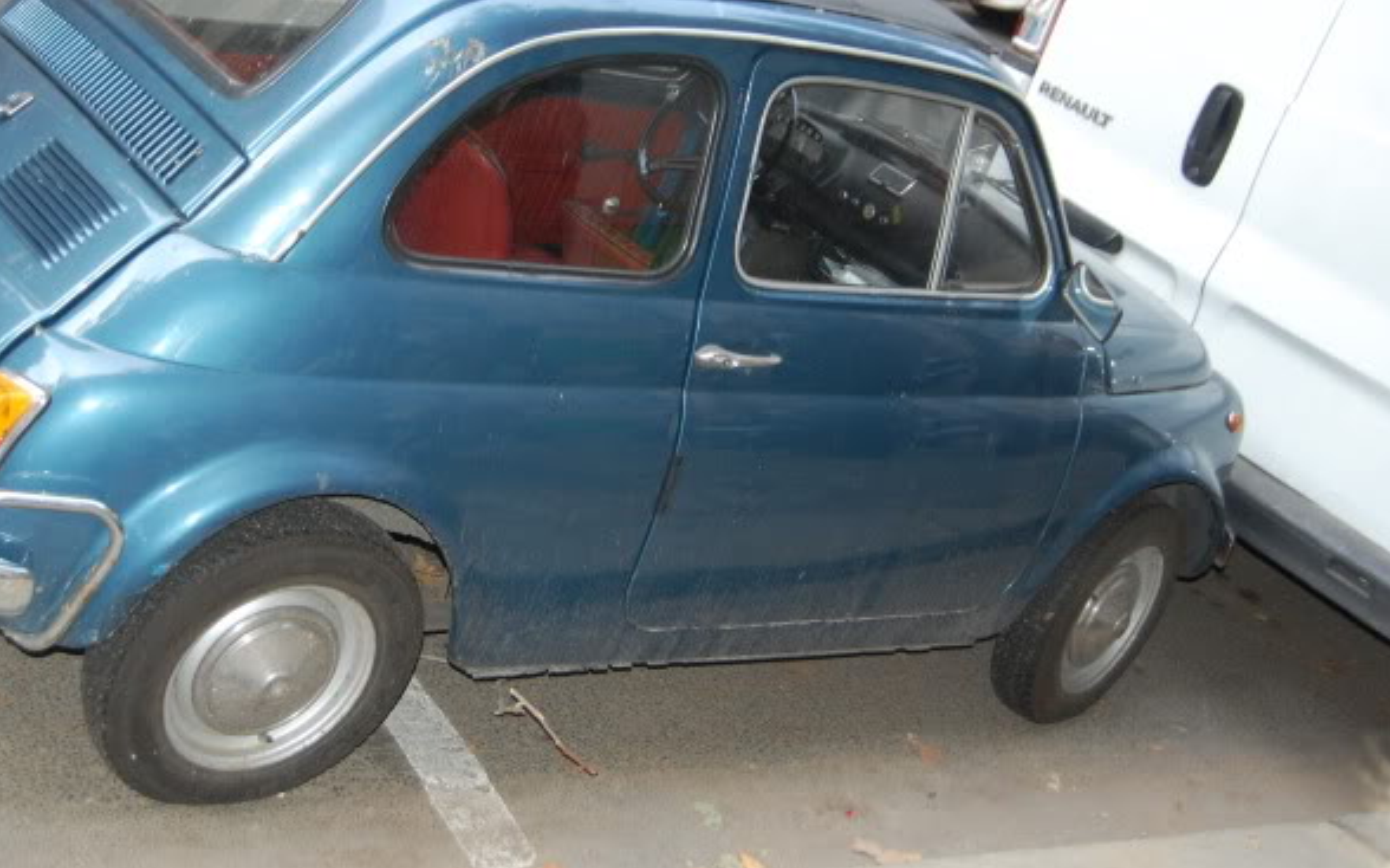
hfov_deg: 37.2
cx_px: 467
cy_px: 247
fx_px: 2045
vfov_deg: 23.8
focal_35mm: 54
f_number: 4.2
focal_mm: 26
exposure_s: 1/60
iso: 400
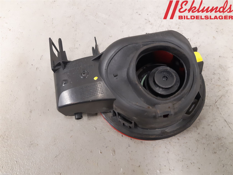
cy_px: 88
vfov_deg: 53.1
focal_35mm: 26
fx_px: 175
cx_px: 116
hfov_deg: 67.3
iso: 250
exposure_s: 1/33
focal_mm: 3.93
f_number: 1.7
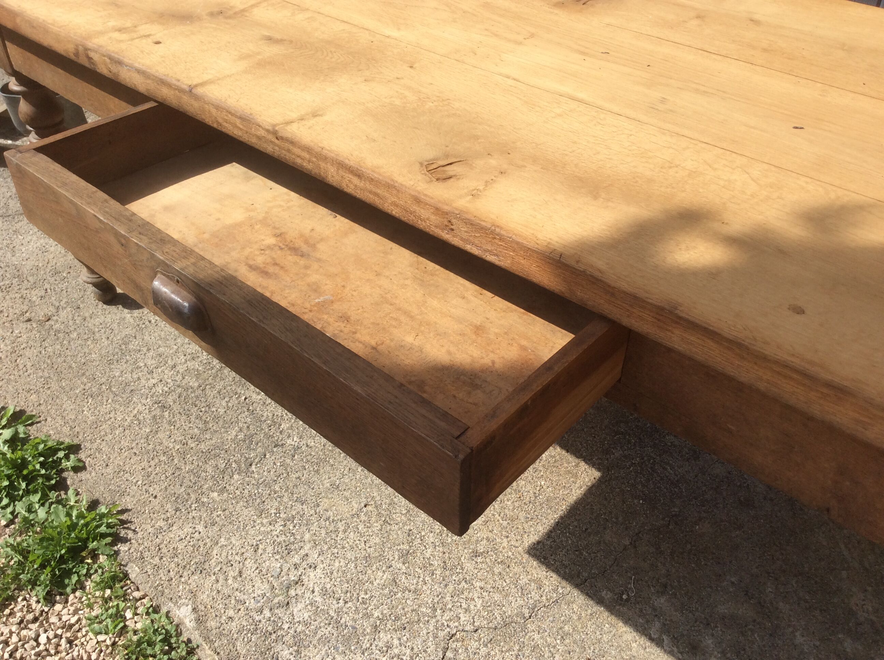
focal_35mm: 32
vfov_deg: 44.1
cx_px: 442
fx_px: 816
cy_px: 330
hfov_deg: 56.9
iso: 32
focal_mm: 3.3
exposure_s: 1/1144
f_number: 2.4
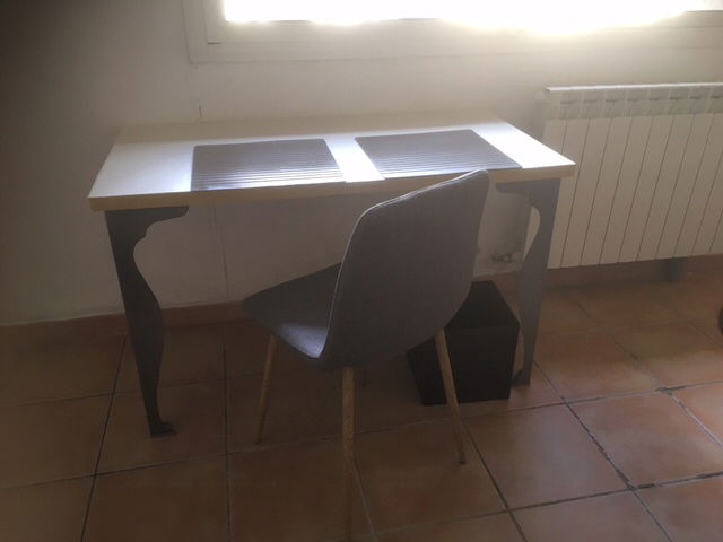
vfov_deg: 48.2
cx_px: 362
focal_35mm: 29
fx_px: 606
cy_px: 271
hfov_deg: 61.7
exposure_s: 1/33
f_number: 2.2
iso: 100
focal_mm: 4.15
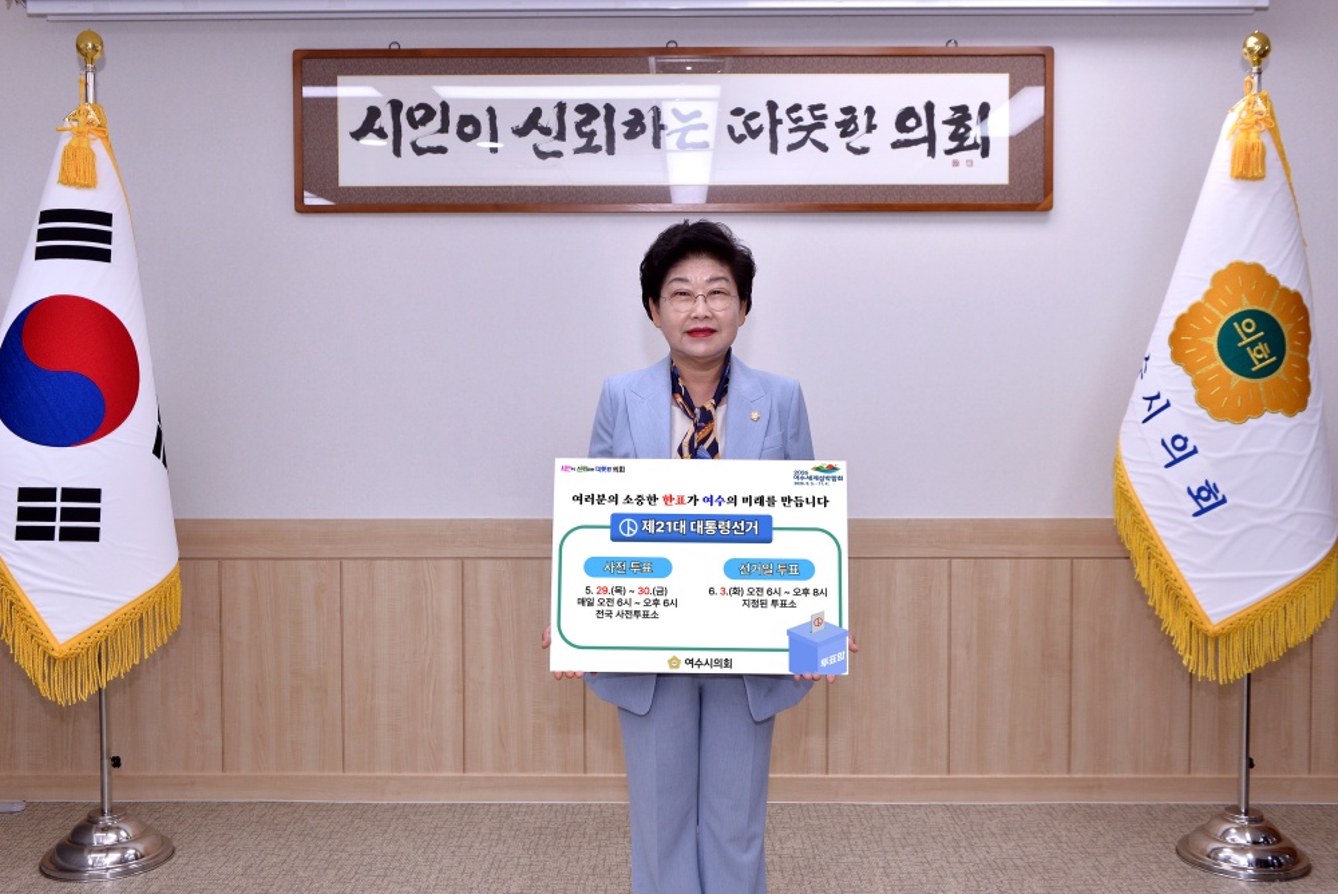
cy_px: 447
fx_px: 1302
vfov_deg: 37.9
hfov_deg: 54.4
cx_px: 669
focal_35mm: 35
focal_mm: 35
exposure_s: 1/200
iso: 640
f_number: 6.3
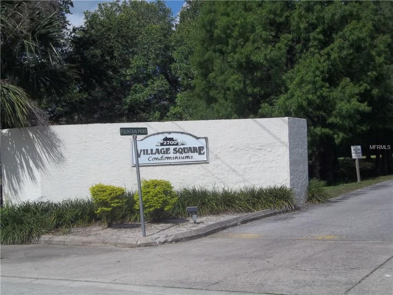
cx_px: 196
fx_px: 693
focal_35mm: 61
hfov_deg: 31.7
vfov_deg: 24.0
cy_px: 148
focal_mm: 11
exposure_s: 1/125
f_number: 12.5
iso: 64
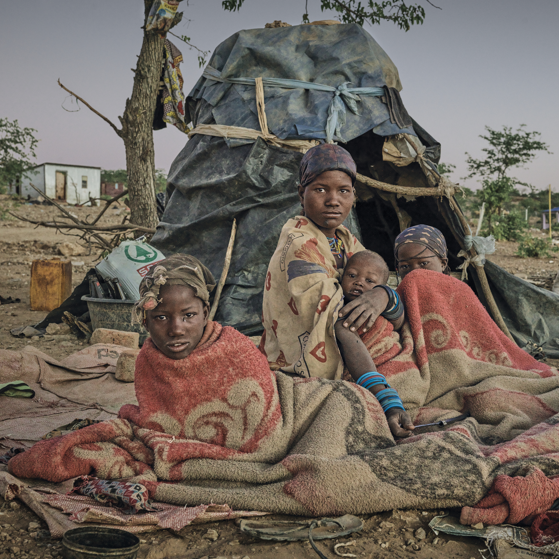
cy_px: 280
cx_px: 344
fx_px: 840
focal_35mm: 46
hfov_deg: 36.6
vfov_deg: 36.8
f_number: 9.5
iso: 800
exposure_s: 1/125
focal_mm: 50
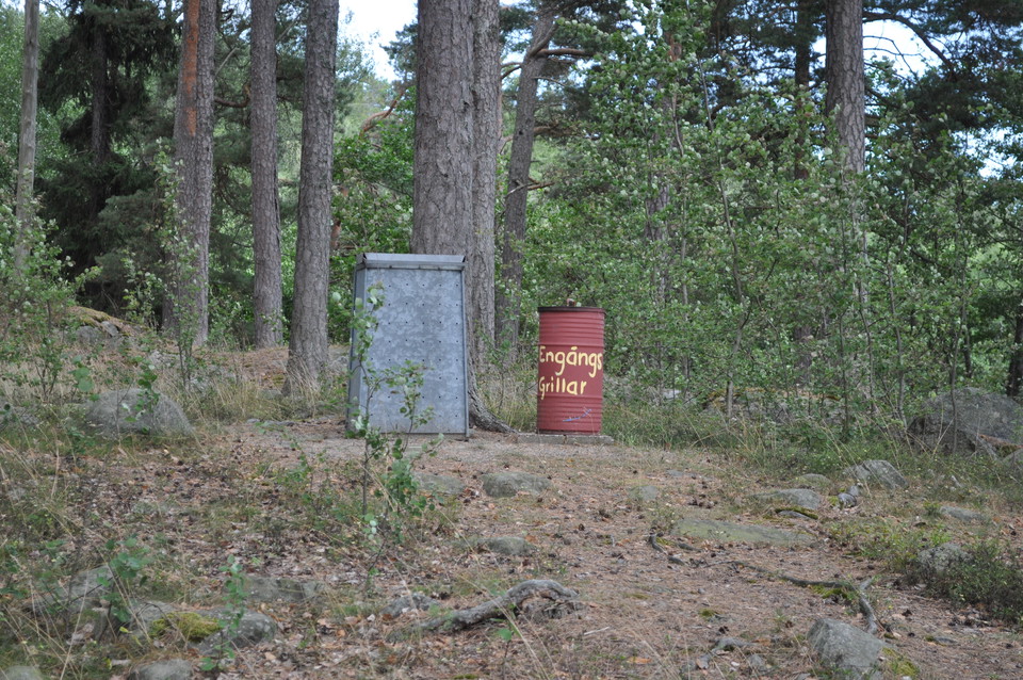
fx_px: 2342
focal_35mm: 82
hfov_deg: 24.6
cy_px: 340
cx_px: 512
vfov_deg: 16.5
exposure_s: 1/250
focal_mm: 55
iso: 500
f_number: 5.6
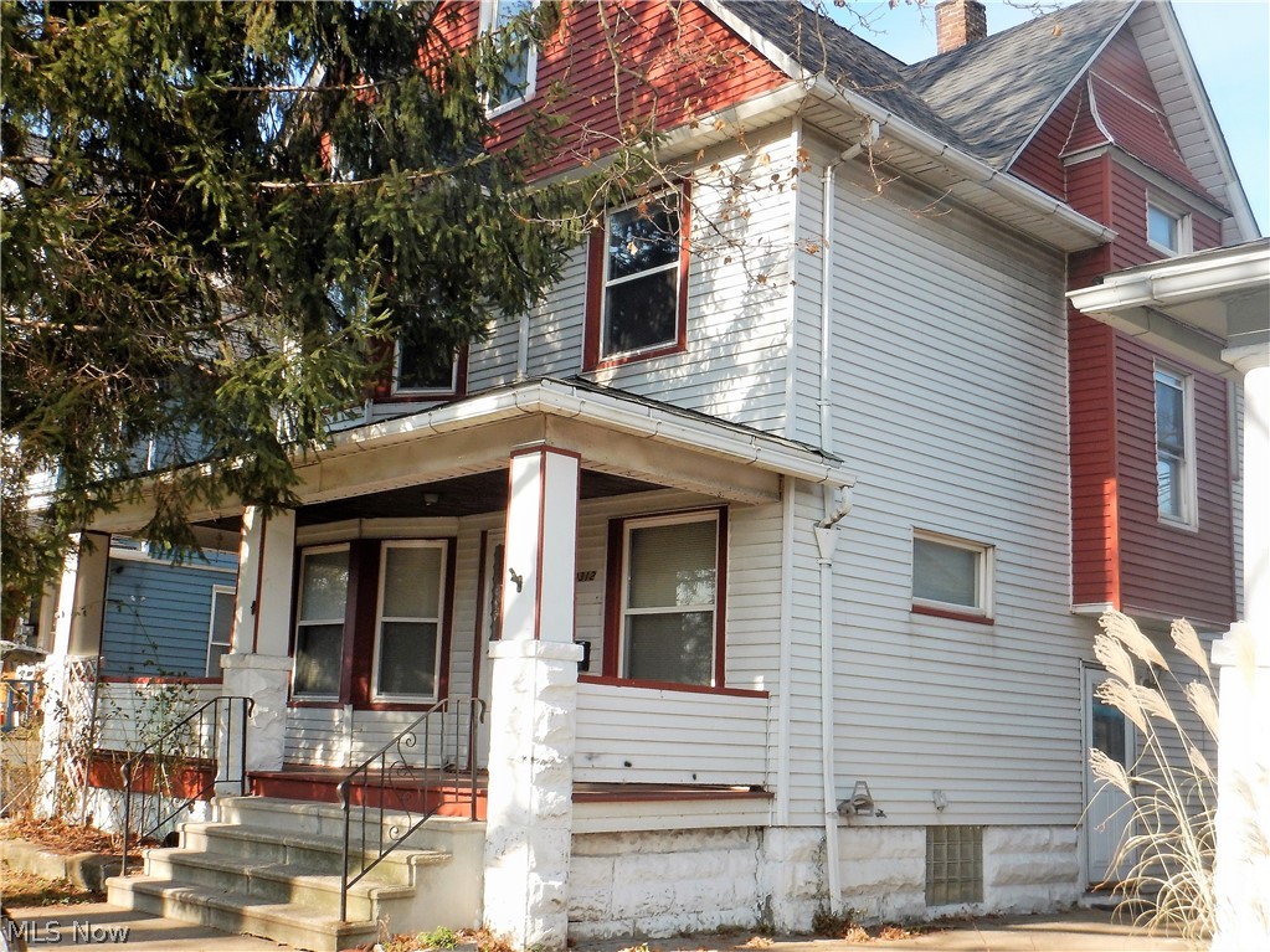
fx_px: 1247
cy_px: 476
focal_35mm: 34
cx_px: 635
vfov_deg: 41.8
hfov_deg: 54.0
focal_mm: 6.1
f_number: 4.2
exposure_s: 1/320
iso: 125
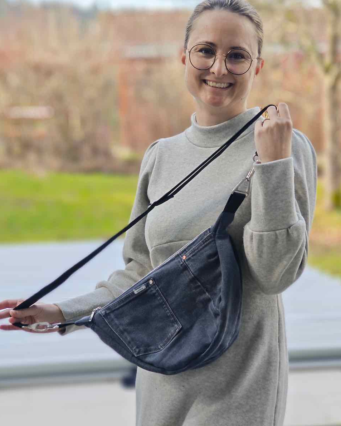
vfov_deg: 23.3
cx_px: 177
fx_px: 1034
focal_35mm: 82
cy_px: 221
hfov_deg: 18.7
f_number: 2
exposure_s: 1/196
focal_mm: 7.06
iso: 50
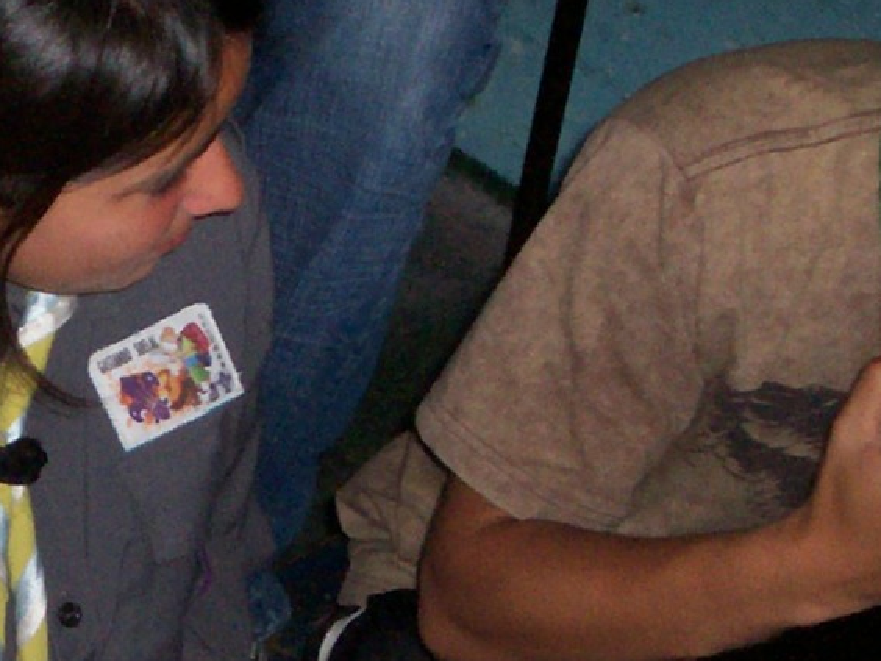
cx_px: 152
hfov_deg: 15.3
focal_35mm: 128
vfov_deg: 11.5
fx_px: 3258
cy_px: 565
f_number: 4.5
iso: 140
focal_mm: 5.9
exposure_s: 1/64
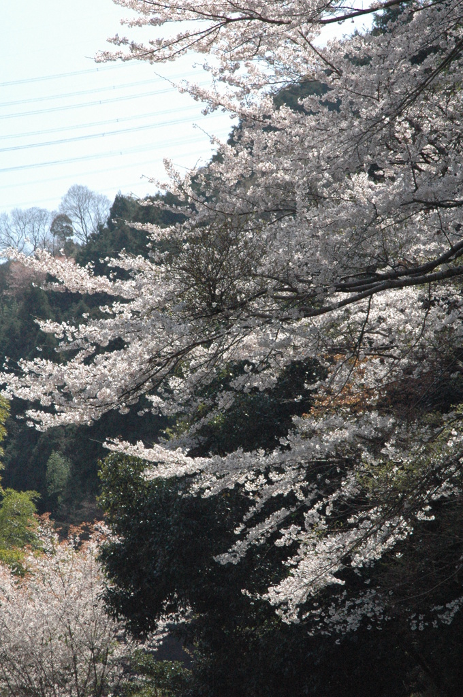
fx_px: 3046
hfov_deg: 8.7
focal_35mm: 158
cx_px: 232
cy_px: 348
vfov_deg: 13.1
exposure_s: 1/320
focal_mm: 105
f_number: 13
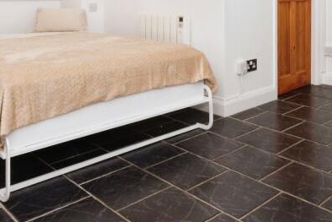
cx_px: 201
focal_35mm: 39
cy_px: -4
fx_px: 360
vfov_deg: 31.5
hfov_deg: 49.2
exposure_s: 1/60
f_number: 20
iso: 1000
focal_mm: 10
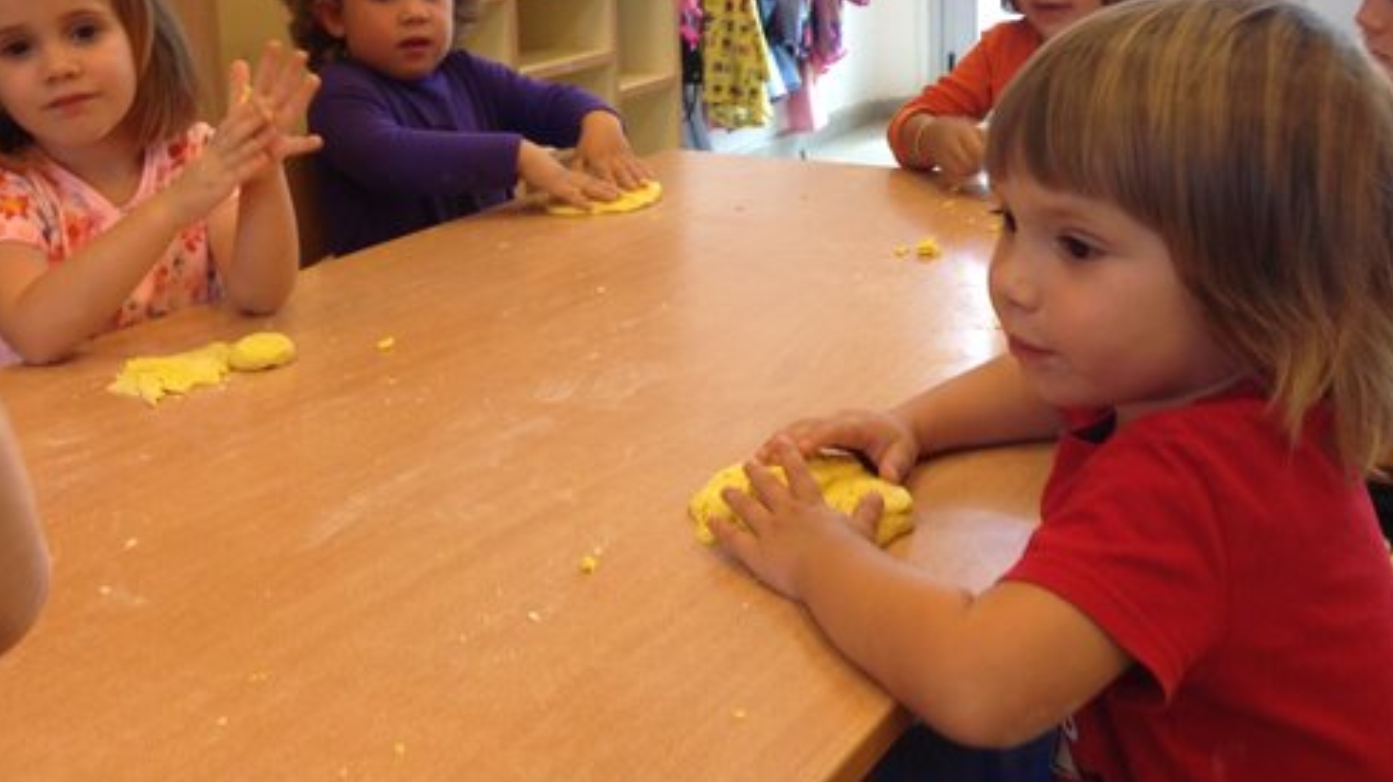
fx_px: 1735
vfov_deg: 25.1
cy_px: 193
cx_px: 662
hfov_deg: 43.7
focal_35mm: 47
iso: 50
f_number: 2.4
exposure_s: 1/40
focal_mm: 4.12
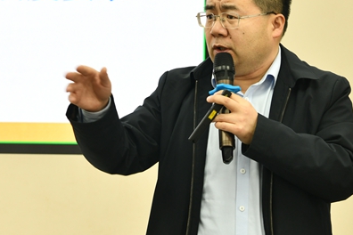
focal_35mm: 111
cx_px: 161
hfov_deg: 18.4
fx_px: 1088
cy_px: 103
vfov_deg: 12.3
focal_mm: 55
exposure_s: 1/160
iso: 800
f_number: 5
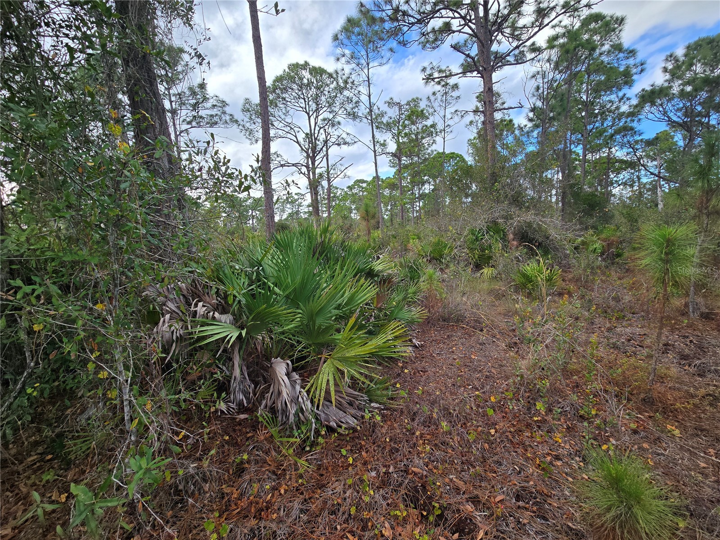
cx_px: 360
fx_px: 270
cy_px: 270
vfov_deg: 89.9
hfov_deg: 106.2
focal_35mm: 13
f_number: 2.2
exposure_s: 1/641
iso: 50
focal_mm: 2.2
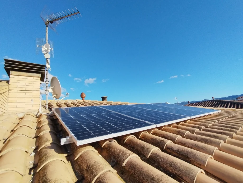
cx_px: 122
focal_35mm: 16
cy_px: 92
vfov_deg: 78.1
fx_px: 112
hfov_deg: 94.5
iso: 50
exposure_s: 1/1748
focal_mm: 1.65
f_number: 2.2
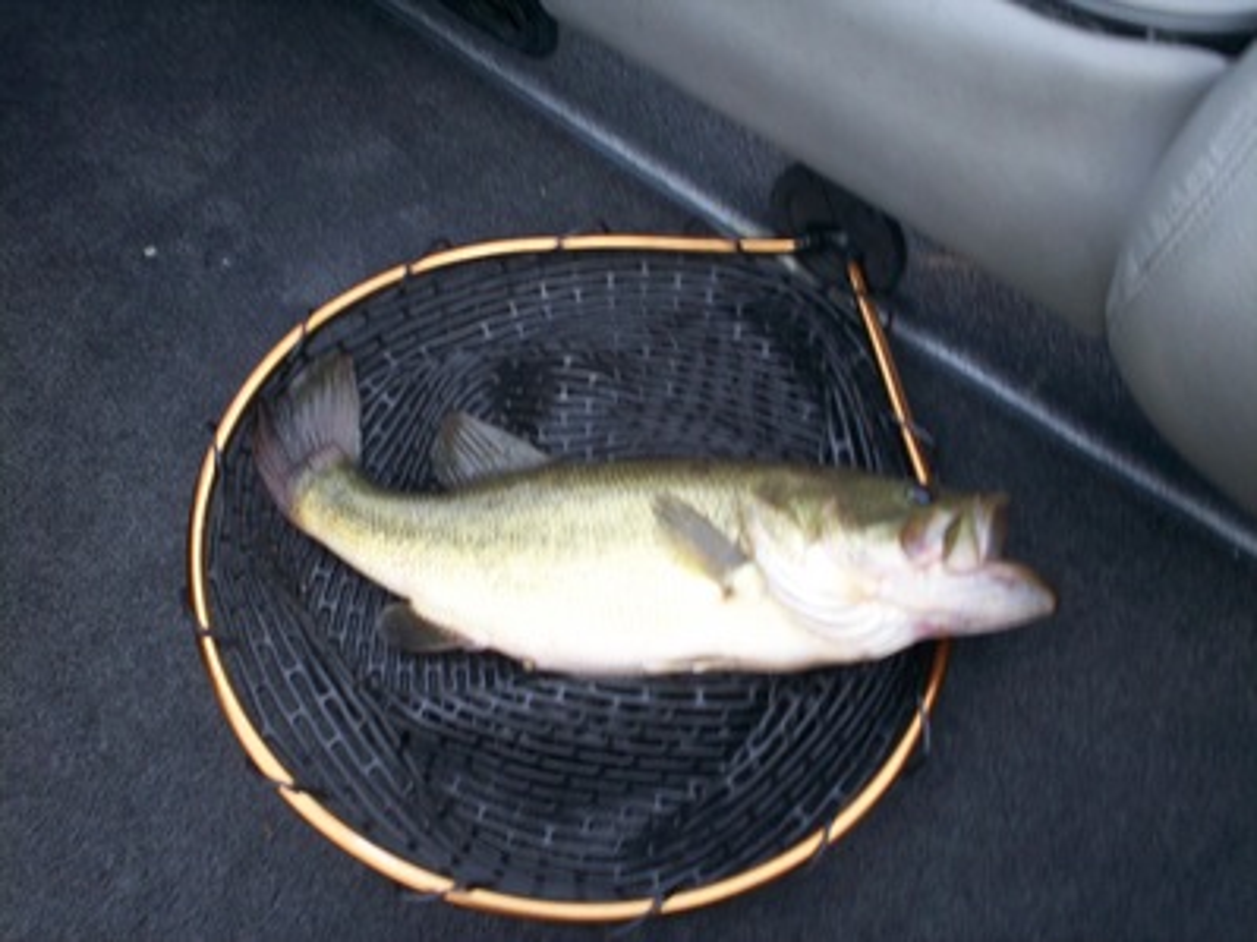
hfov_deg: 51.4
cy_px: 471
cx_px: 628
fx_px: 1307
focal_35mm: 36
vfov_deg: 39.6
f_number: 4.5
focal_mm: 6
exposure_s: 1/70.7
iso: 100
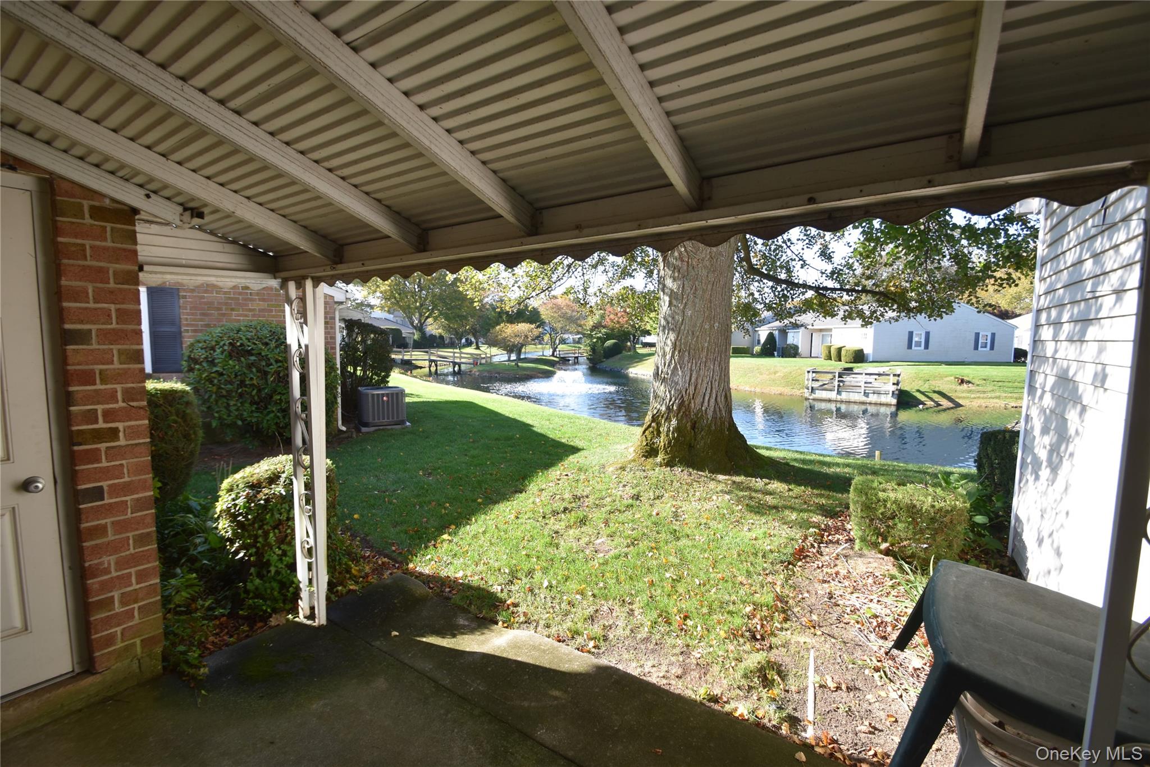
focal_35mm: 15
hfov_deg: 100.4
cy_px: 384
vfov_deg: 77.3
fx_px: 479
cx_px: 575
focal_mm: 10
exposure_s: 1/250
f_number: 5.6
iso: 320
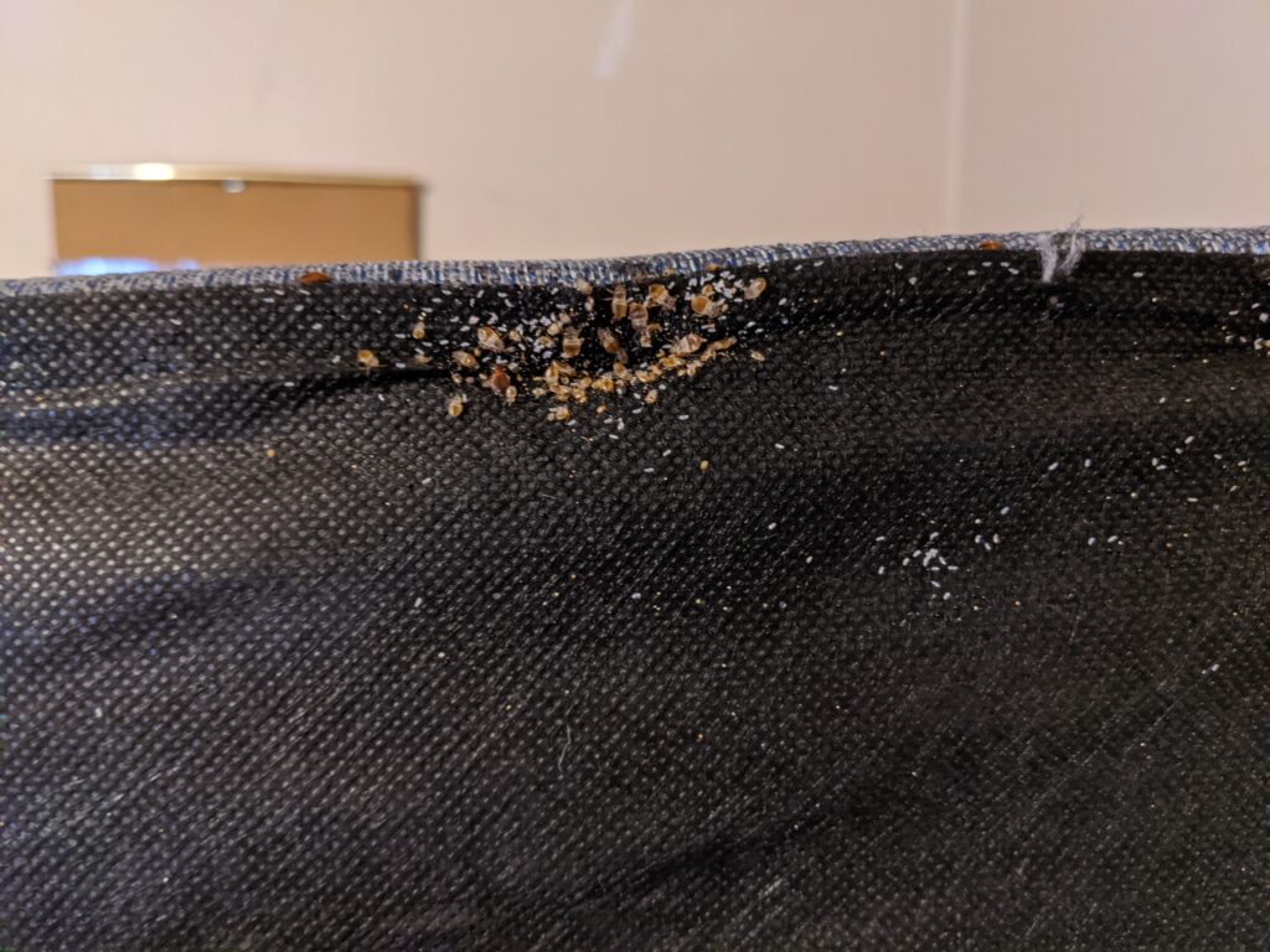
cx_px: 635
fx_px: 991
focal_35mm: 27
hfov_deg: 65.3
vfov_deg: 51.4
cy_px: 476
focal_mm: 4.38
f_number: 1.73
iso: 672
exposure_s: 1/30
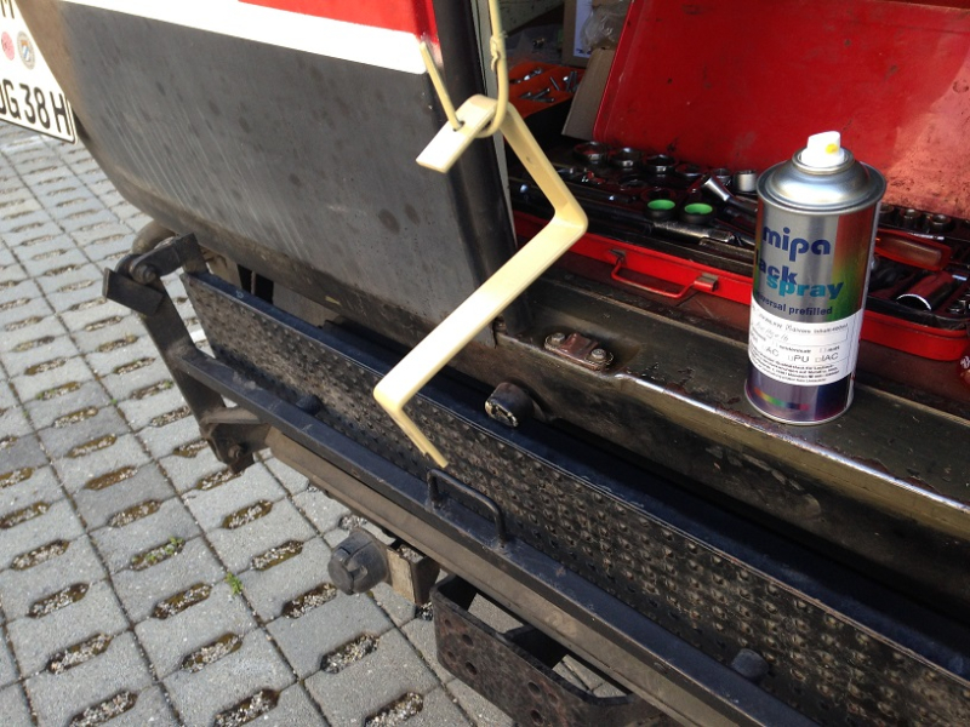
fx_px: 925
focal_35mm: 33
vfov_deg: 42.9
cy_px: 364
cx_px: 485
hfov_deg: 55.4
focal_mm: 4.12
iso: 80
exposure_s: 1/120
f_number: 2.4
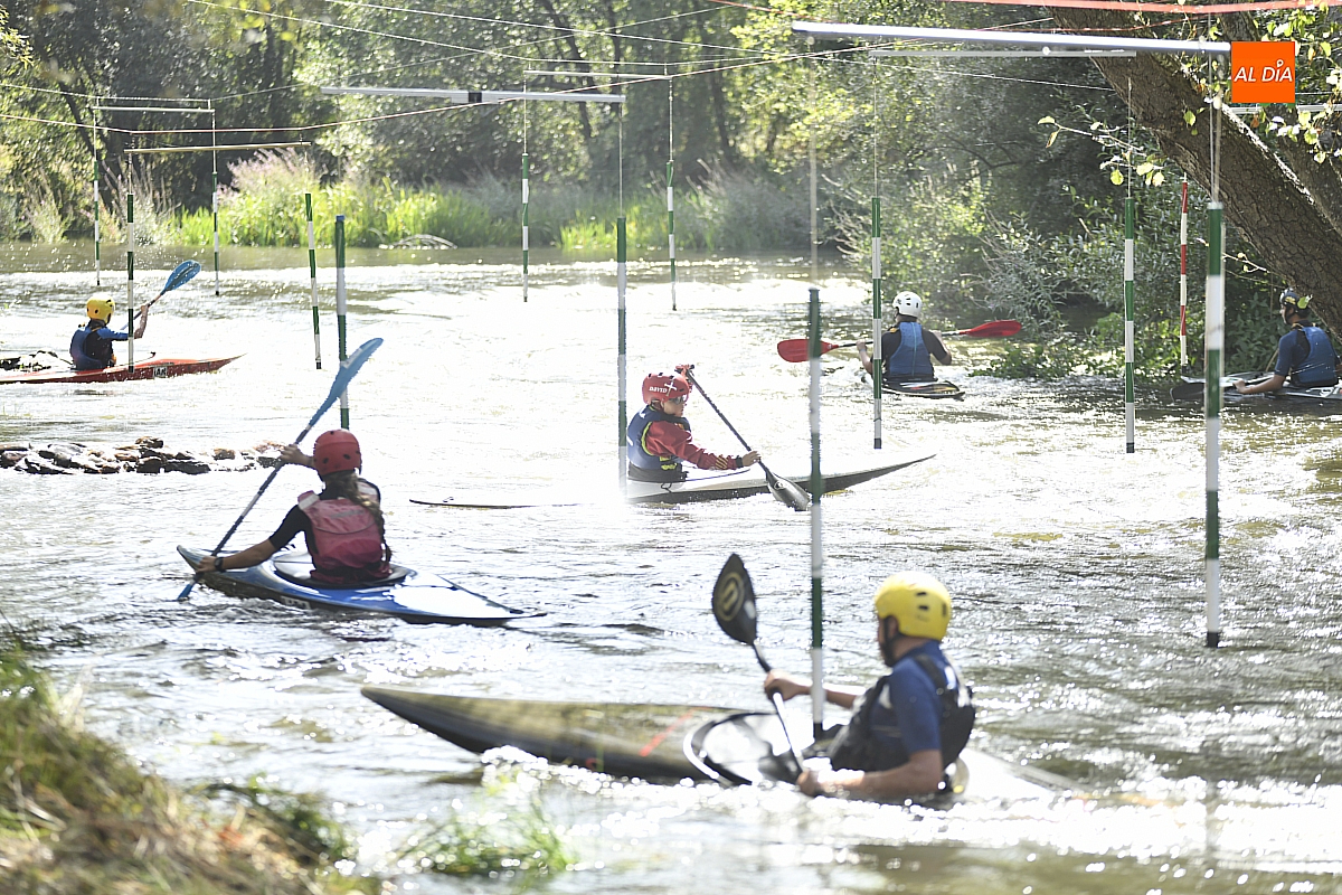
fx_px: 5591
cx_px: 671
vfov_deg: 9.1
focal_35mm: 150
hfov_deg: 13.7
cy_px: 448
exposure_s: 1/500
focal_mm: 150
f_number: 3.5
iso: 320
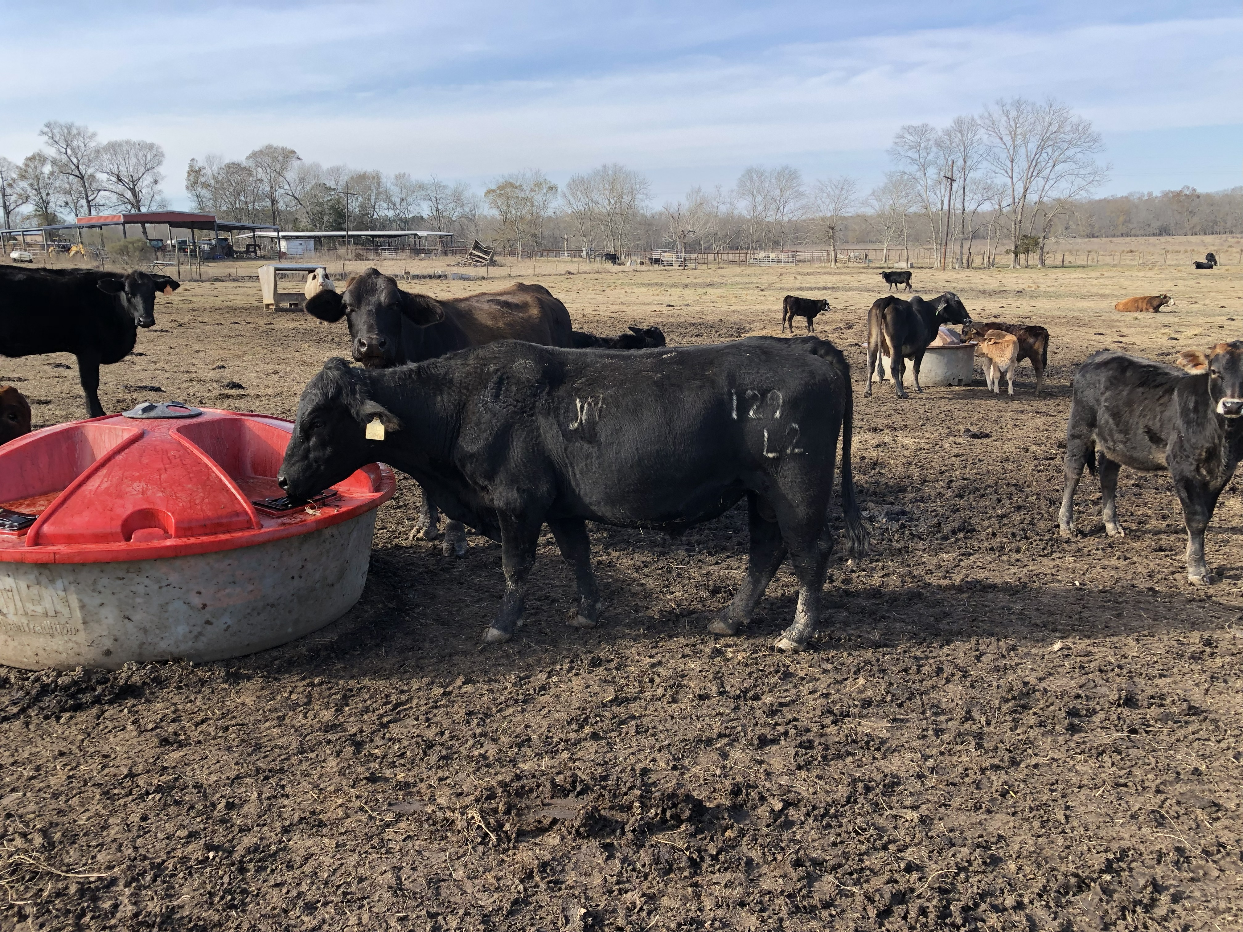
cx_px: 622
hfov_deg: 63.4
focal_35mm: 28
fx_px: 1005
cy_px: 466
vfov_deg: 49.7
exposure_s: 1/787
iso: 20
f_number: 1.8
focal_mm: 3.99
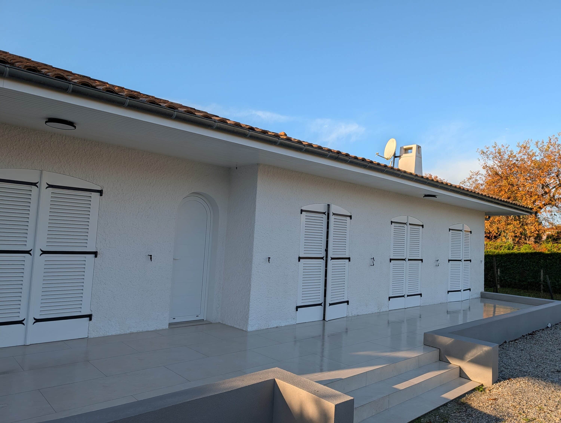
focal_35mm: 24
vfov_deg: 56.9
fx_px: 390
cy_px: 212
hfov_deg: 71.5
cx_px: 280
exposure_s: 1/5263
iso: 18
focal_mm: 6.9
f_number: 1.68
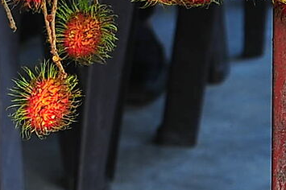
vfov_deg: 3.9
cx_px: -370
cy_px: -366
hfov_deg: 5.9
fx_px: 2683
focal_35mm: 338
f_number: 5.6
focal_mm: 50
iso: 200
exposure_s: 1/125
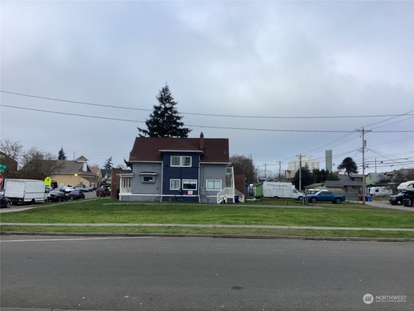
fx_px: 371
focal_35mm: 31
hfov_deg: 58.4
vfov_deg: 45.4
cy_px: 156
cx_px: 207
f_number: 2.4
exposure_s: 1/307
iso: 25
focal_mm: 3.3
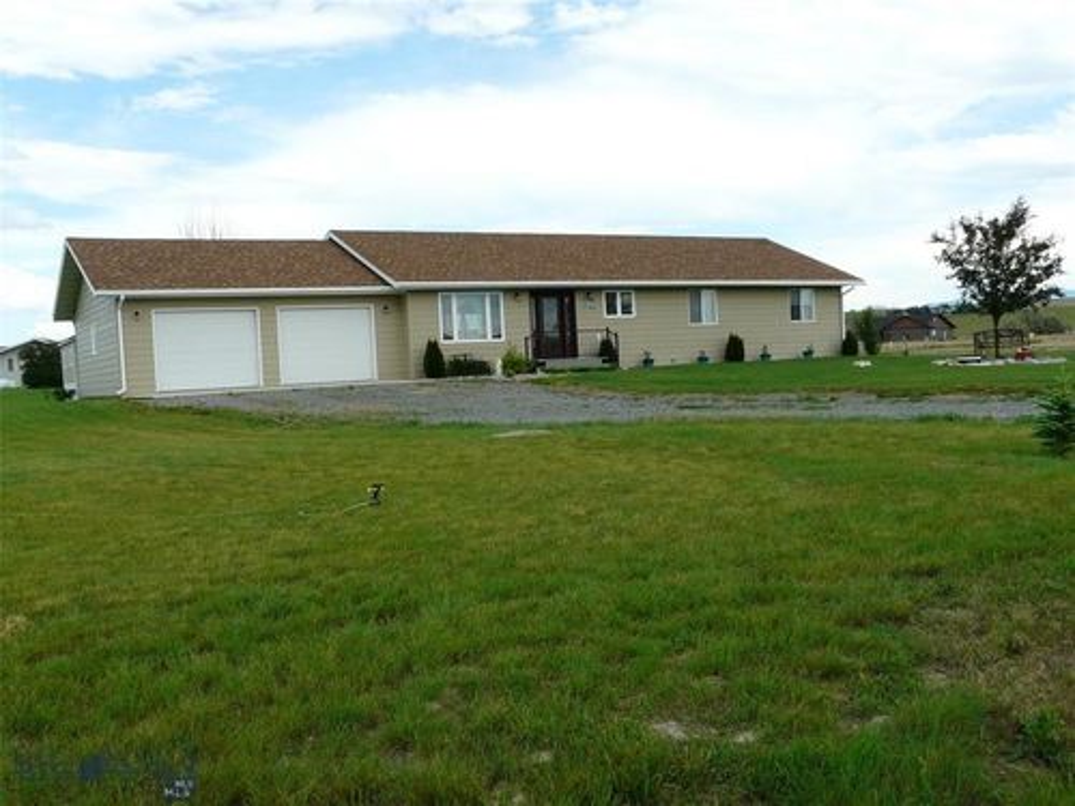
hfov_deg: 52.6
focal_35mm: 35
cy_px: 403
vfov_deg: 40.7
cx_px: 538
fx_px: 1087
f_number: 5.6
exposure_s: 1/250
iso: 100
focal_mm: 5.8
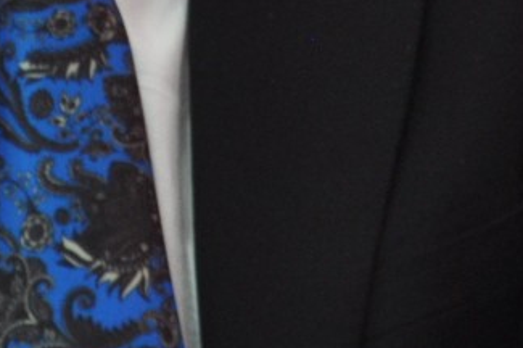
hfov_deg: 2.0
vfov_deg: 1.3
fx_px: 15083
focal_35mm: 1039
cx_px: -11
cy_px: -374
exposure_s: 1/25
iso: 500
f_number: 5.6
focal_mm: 105
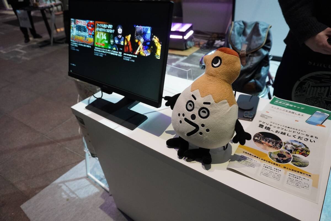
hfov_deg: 73.7
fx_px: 221
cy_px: 110
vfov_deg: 53.1
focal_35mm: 24
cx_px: 166
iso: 2500
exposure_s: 1/160
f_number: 3.5
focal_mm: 16
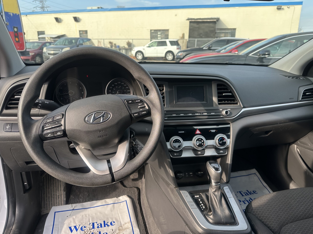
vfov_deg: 56.8
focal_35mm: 24
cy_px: 117
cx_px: 156
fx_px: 217
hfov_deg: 71.6
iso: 80
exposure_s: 1/412
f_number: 1.78
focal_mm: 6.86
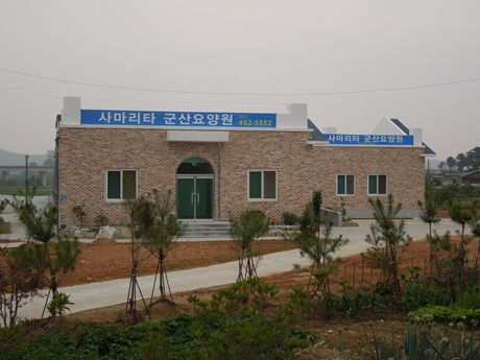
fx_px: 749
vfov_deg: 27.0
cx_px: 240
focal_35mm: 54
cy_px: 180
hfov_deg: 35.5
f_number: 4.2
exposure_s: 1/250
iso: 100
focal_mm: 9.8
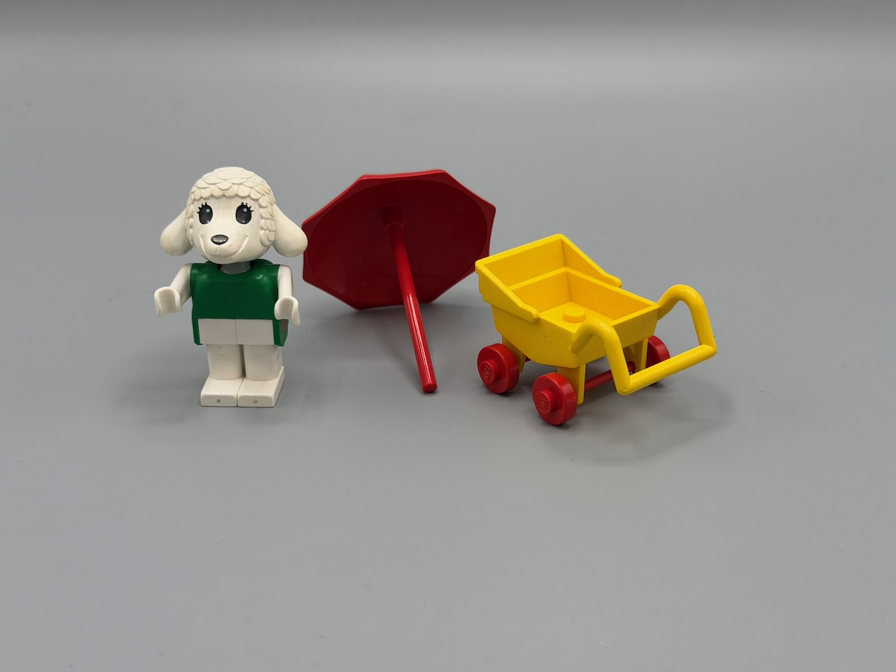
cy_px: 336
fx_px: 1242
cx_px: 448
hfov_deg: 39.7
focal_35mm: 48
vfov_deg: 30.3
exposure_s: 1/641
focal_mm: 6.76
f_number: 1.78
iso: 64
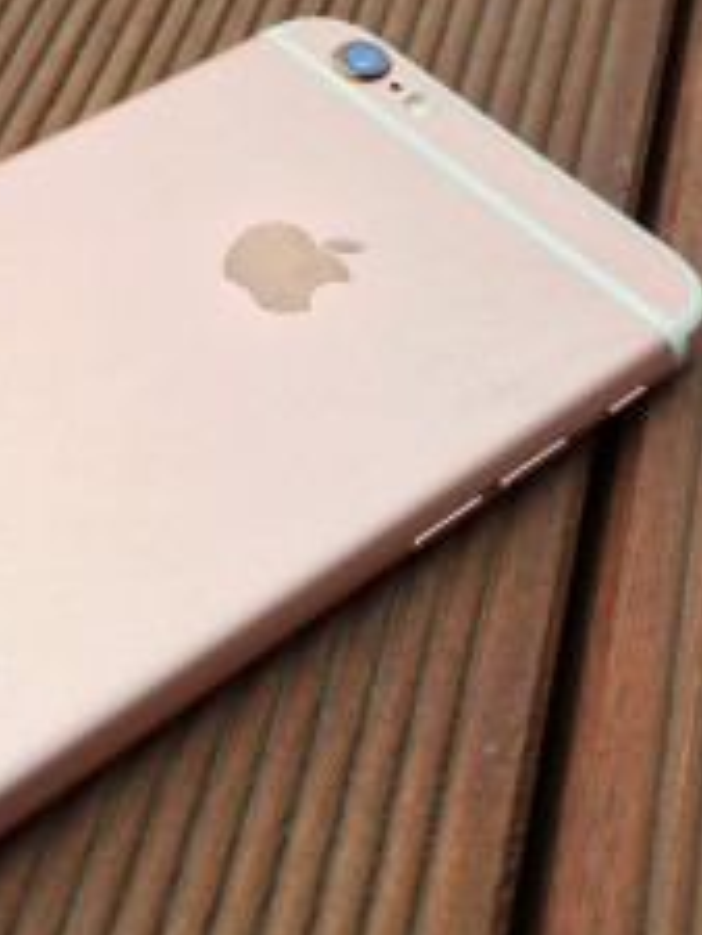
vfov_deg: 33.2
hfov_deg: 24.3
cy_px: 457
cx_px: 21
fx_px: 1567
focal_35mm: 58
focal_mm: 4.15
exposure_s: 1/114
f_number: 2.2
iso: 25
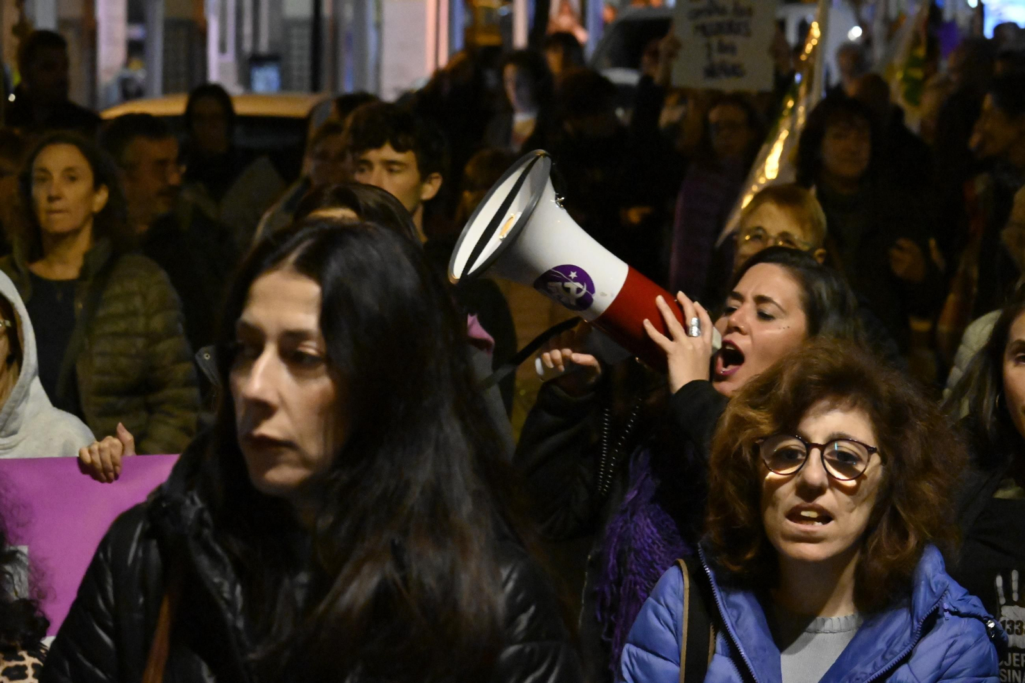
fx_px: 3629
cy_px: 342
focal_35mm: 128
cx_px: 512
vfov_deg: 10.7
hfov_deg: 16.1
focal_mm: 85
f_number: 6.3
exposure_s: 1/160
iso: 20000
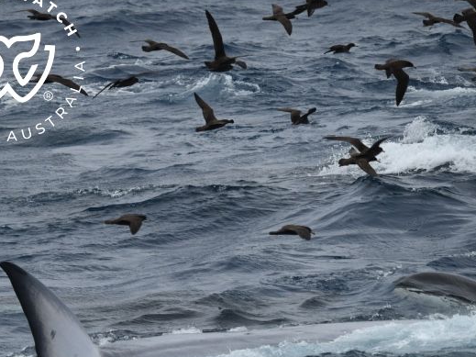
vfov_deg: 2.6
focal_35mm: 578
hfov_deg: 3.4
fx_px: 7946
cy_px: 227
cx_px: 292
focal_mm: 390
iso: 1000
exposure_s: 1/8000
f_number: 6
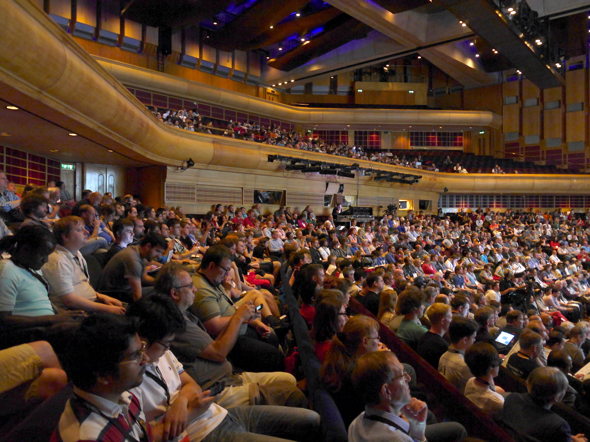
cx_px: 295
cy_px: 221
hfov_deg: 63.4
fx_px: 477
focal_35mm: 28
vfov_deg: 49.7
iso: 800
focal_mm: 14
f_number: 5.6
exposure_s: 1/5
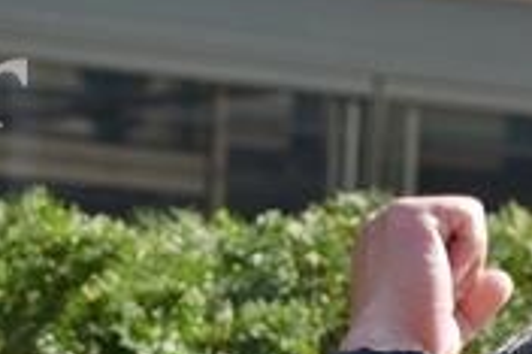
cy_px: 997
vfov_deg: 3.3
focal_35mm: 402
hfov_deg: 5.1
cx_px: 713
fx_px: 5935
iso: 100
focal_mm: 46
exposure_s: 1/640
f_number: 4.8
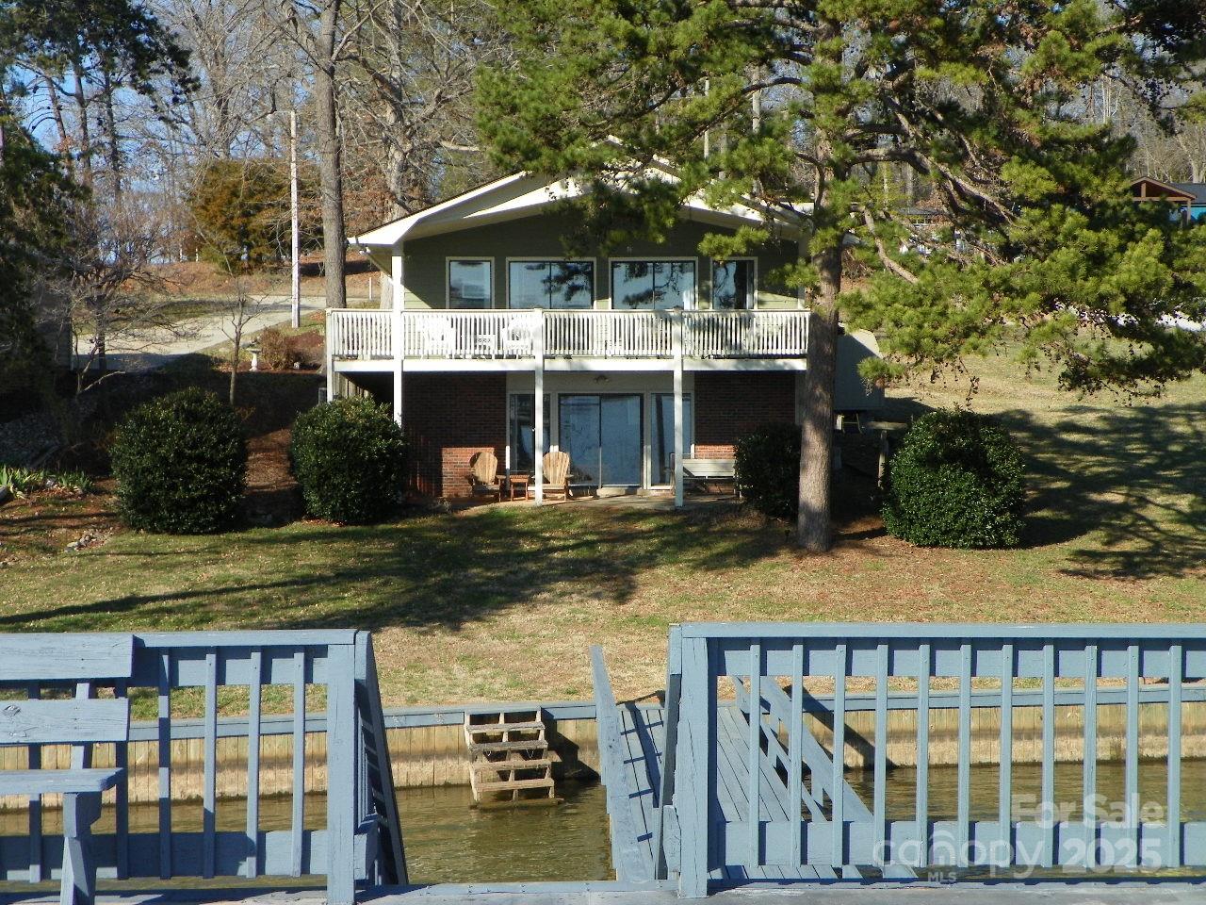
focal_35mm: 58
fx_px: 2021
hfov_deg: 33.2
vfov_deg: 25.2
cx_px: 603
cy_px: 452
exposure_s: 1/320
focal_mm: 10.3
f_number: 4.5
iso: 64
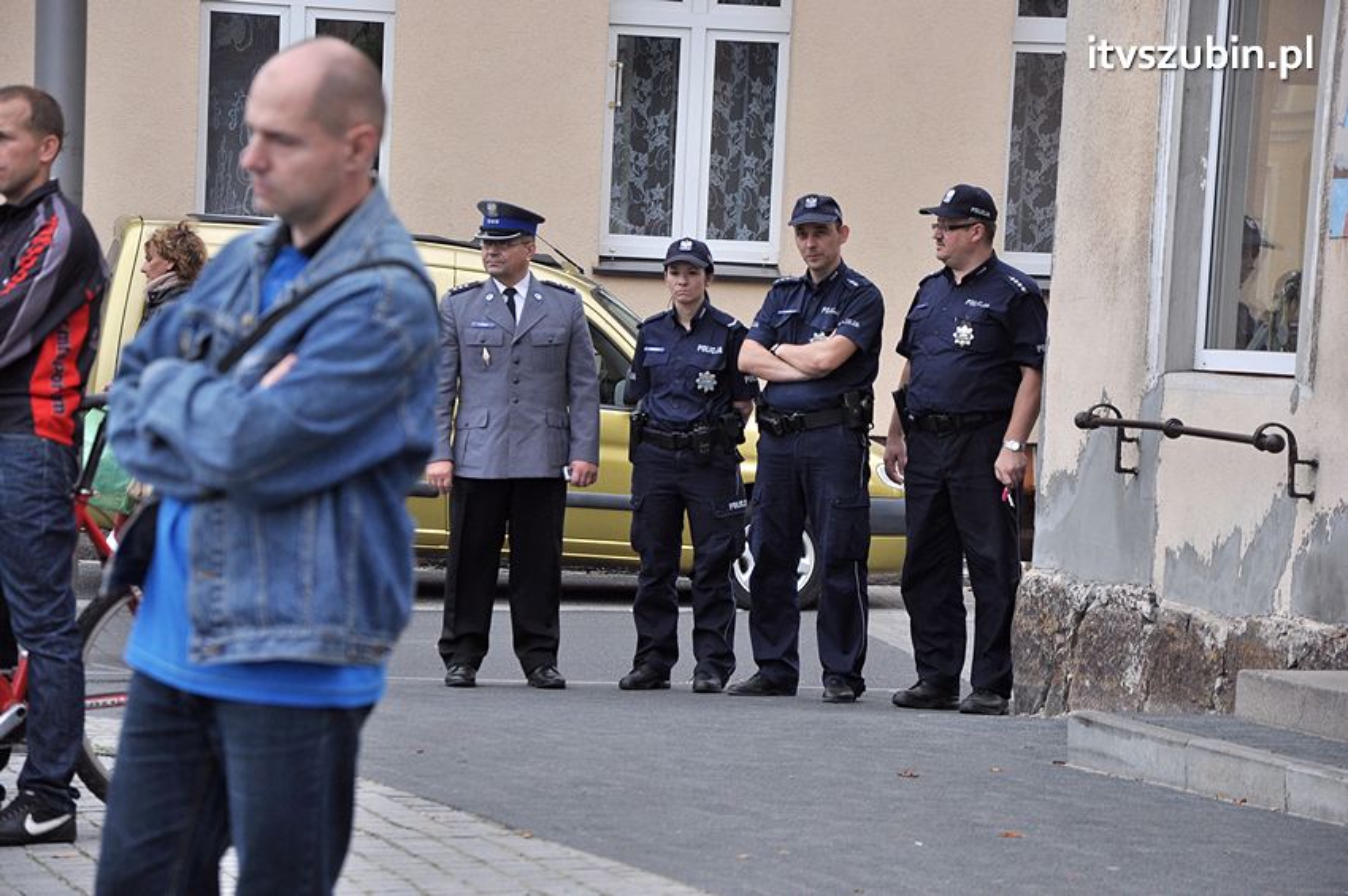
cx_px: 674
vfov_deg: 8.7
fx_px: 5892
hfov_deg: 13.1
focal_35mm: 158
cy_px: 448
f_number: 5.6
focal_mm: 105
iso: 500
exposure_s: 1/500
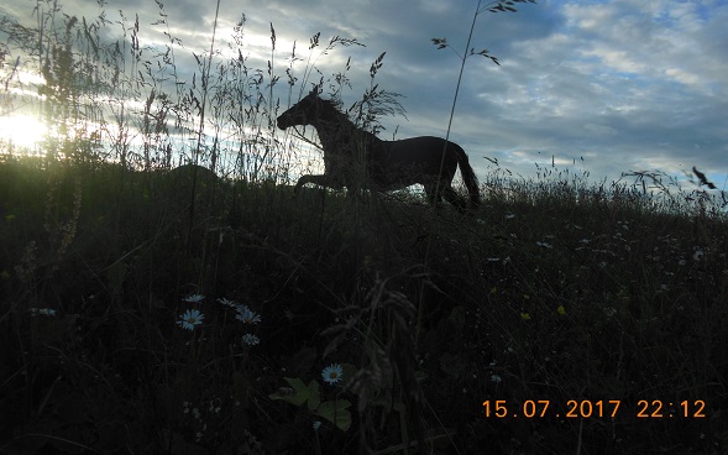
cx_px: 365
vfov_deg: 45.8
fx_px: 536
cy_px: 184
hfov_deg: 68.4
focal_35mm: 27
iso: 125
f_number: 3.5
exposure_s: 1/640
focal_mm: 4.5
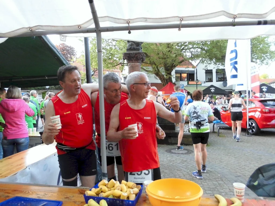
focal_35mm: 26
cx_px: 138
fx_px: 207
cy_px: 103
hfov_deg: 67.3
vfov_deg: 53.1
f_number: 3.2
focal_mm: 4.6
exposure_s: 1/60
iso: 400
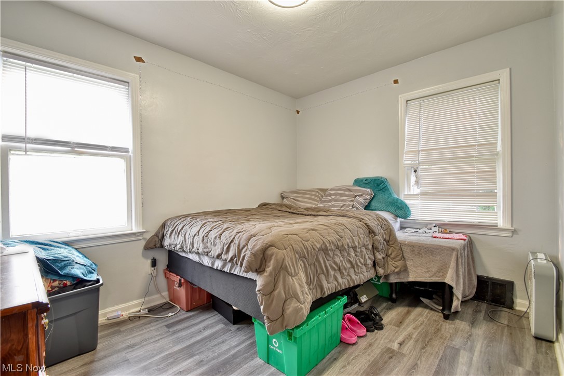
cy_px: 188
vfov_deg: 77.3
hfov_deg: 100.4
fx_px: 235
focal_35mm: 15
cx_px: 282
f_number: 7.1
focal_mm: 10
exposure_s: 1/15
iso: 400
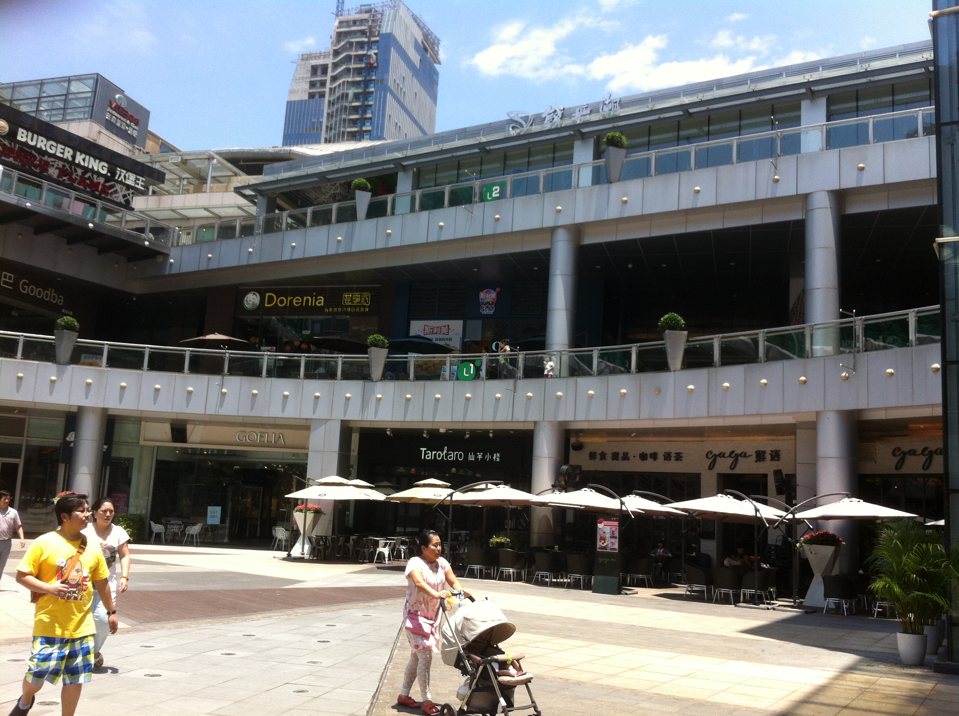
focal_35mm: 35
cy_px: 358
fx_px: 968
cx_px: 480
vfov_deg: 40.6
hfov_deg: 52.7
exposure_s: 1/686
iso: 80
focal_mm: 3.85
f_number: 2.8
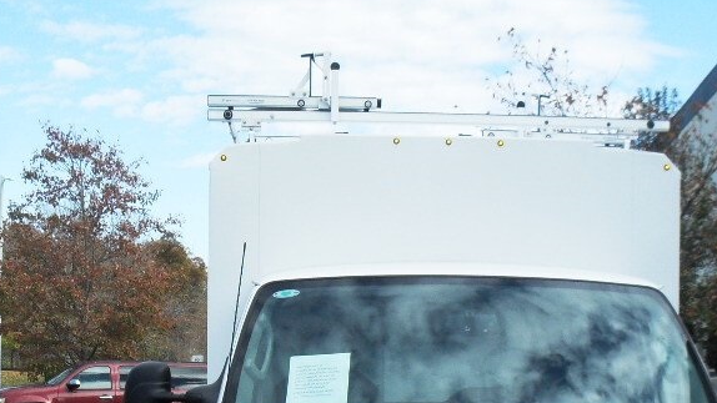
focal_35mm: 68
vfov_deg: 17.3
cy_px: 413
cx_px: 421
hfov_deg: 30.9
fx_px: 1293
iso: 100
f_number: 8.4
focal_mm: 6.3
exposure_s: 1/125
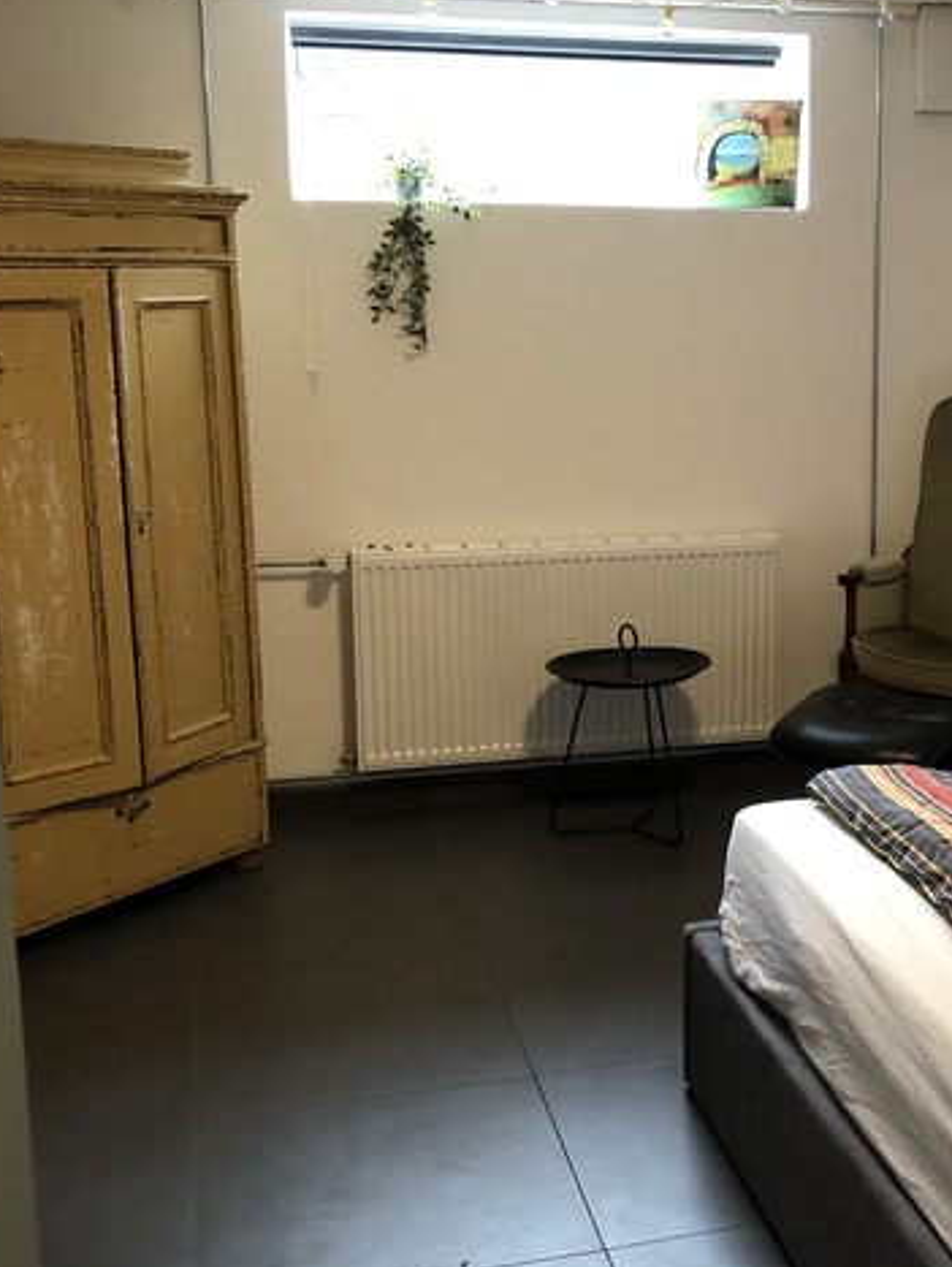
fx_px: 1684
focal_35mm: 46
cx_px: 740
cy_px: 613
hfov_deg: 30.9
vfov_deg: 41.2
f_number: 1.8
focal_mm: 3.99
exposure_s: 1/15
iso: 50
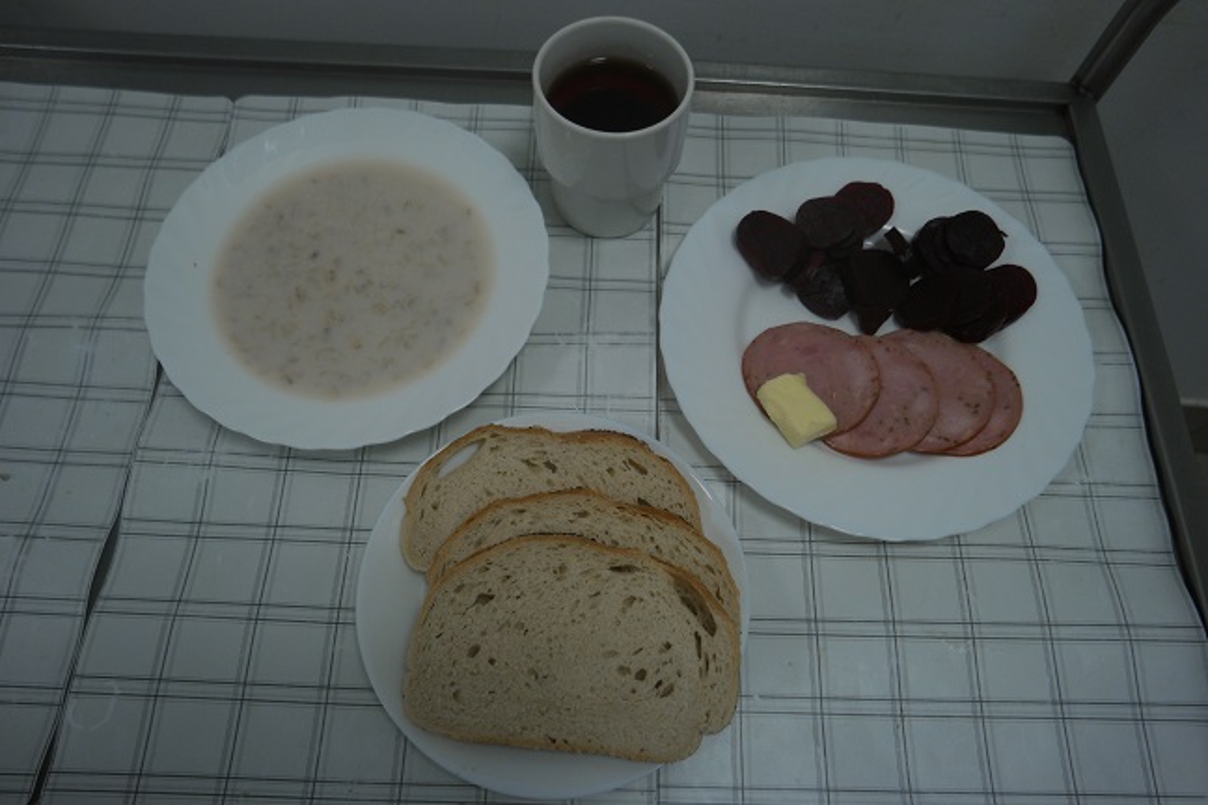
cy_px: 402
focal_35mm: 24
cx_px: 604
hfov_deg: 73.7
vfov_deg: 53.1
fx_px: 805
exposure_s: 1/250
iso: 500
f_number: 3.5
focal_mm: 16
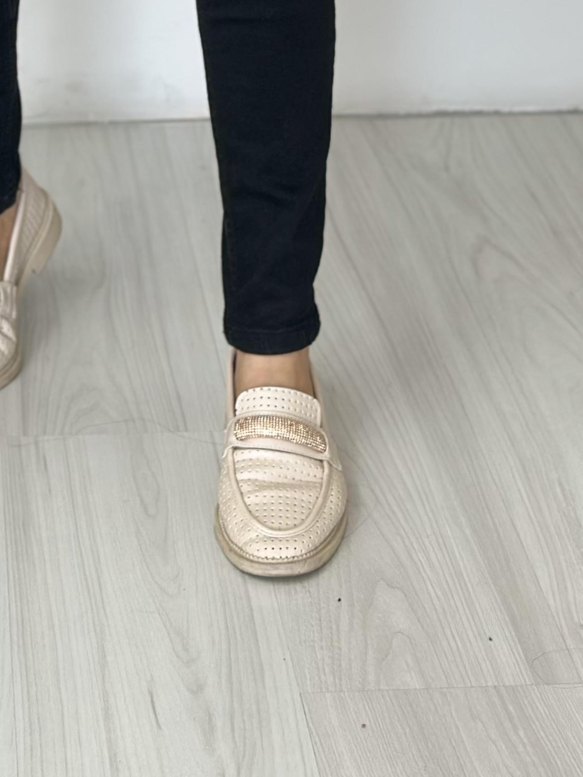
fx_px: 2537
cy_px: -65
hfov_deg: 13.0
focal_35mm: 113
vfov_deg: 16.9
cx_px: 115
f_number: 1.78
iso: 64
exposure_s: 1/100
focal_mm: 6.86
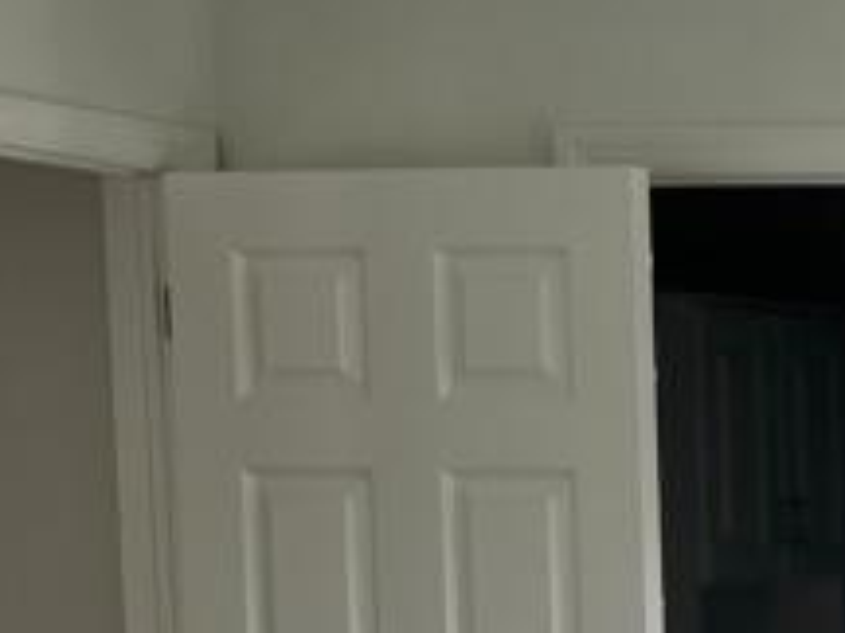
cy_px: 731
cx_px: 1905
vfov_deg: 12.7
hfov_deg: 13.5
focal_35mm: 114
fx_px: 2783
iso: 80
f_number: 1.78
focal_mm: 6.86
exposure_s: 1/404
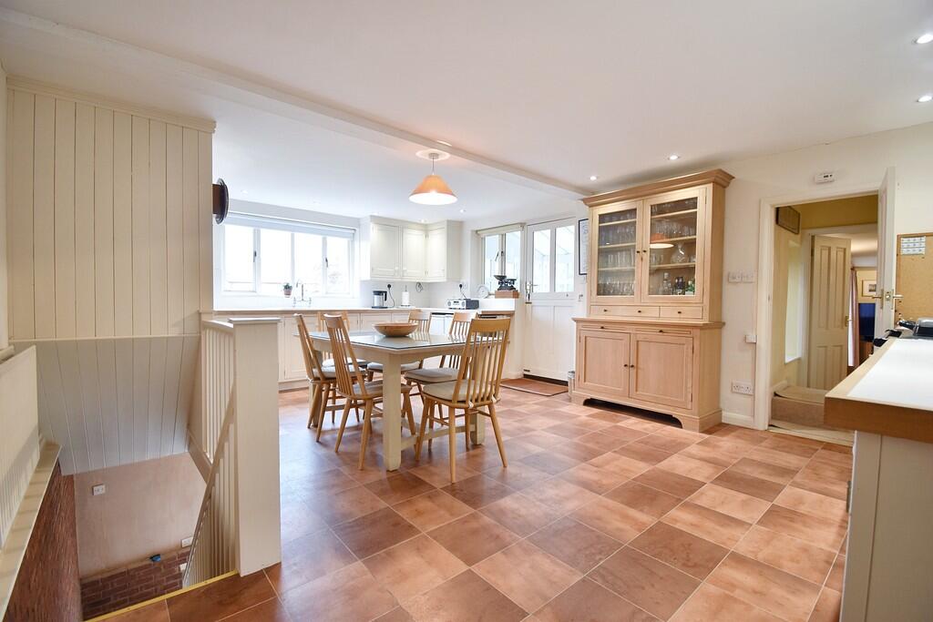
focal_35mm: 15
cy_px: 311
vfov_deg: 77.3
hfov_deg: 100.4
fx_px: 389
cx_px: 466
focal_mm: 10
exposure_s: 1/15
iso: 180
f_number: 4.5
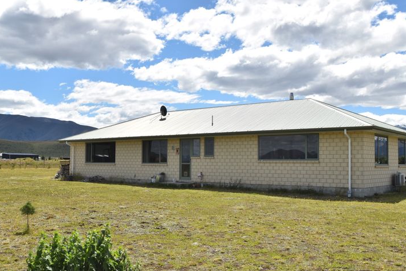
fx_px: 440
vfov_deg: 34.2
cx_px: 200
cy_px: 146
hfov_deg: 49.5
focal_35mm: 39
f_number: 11
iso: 200
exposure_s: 1/500
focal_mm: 24
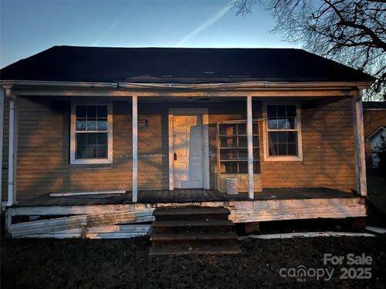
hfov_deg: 67.3
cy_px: 144
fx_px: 290
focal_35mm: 26
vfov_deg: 53.1
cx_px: 193
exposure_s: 1/5
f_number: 1.6
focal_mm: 5.1
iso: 1250
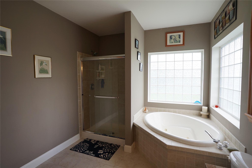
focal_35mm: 17
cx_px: 126
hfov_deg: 93.3
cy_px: 84
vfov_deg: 70.4
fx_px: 119
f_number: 4
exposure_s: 1/60
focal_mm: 17
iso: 100
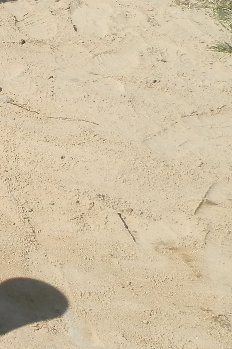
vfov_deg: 21.0
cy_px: 172
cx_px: -360
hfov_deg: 11.3
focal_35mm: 97
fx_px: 938
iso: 100
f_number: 8.7
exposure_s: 1/160
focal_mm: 4.5
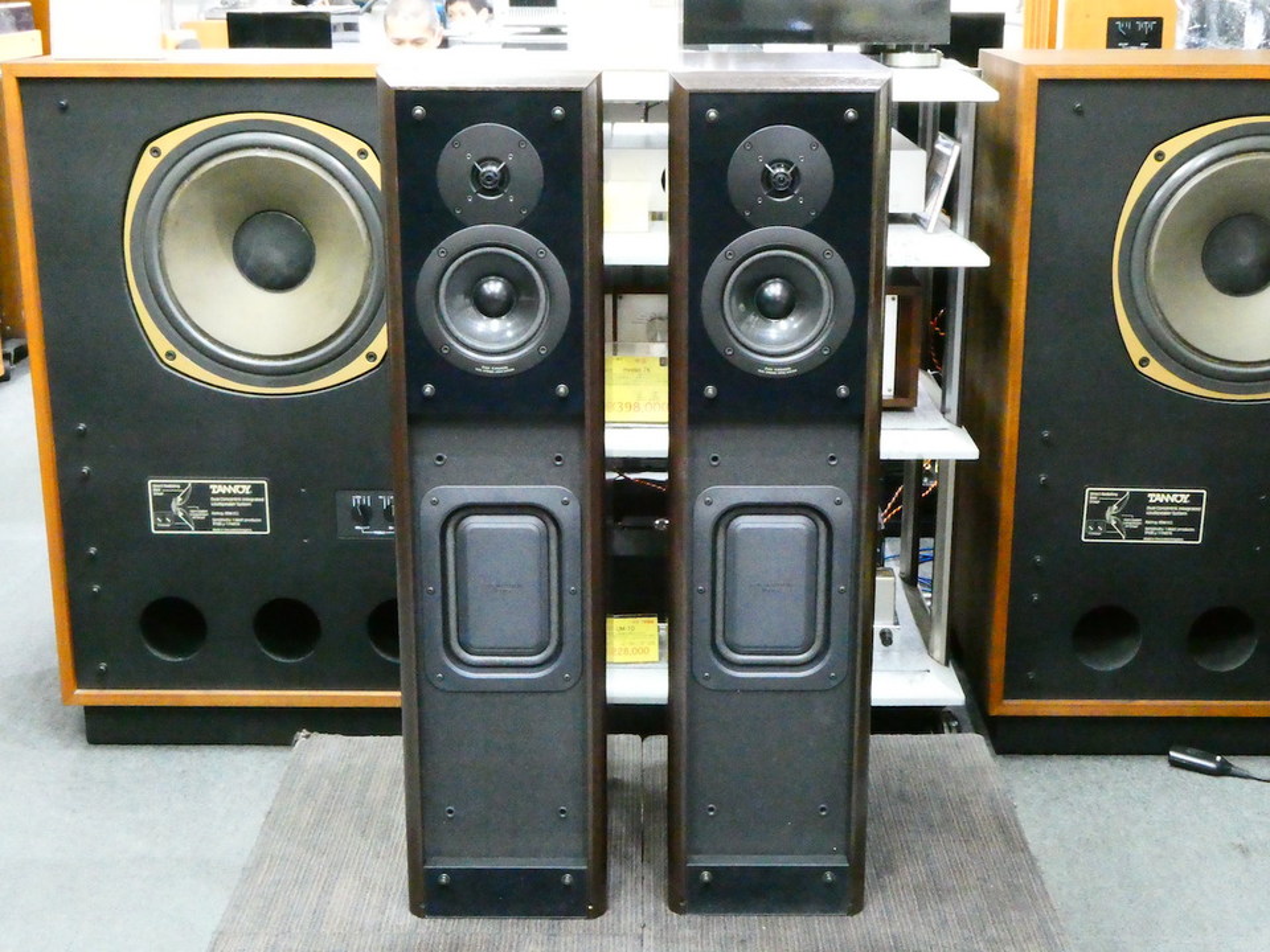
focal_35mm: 47
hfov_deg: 40.4
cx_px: 635
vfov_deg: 30.9
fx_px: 1724
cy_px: 476
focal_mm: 8.4
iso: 2500
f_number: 7.1
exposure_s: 1/5
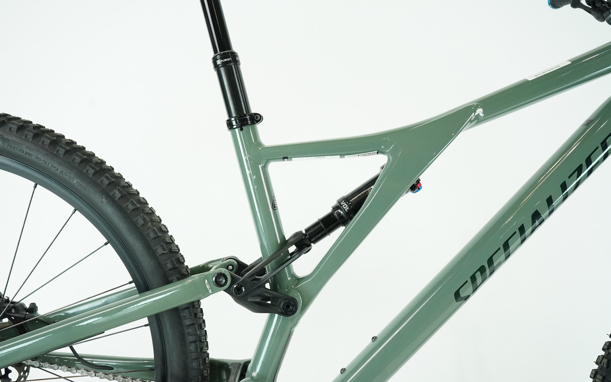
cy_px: 198
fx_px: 533
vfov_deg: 39.4
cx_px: 304
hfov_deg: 59.7
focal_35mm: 32
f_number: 5.6
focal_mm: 31
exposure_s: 1/200
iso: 2500
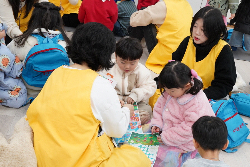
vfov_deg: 24.2
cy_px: 89
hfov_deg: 35.6
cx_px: 141
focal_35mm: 56
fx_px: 389
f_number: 7.1
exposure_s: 1/60
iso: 2500
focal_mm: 42
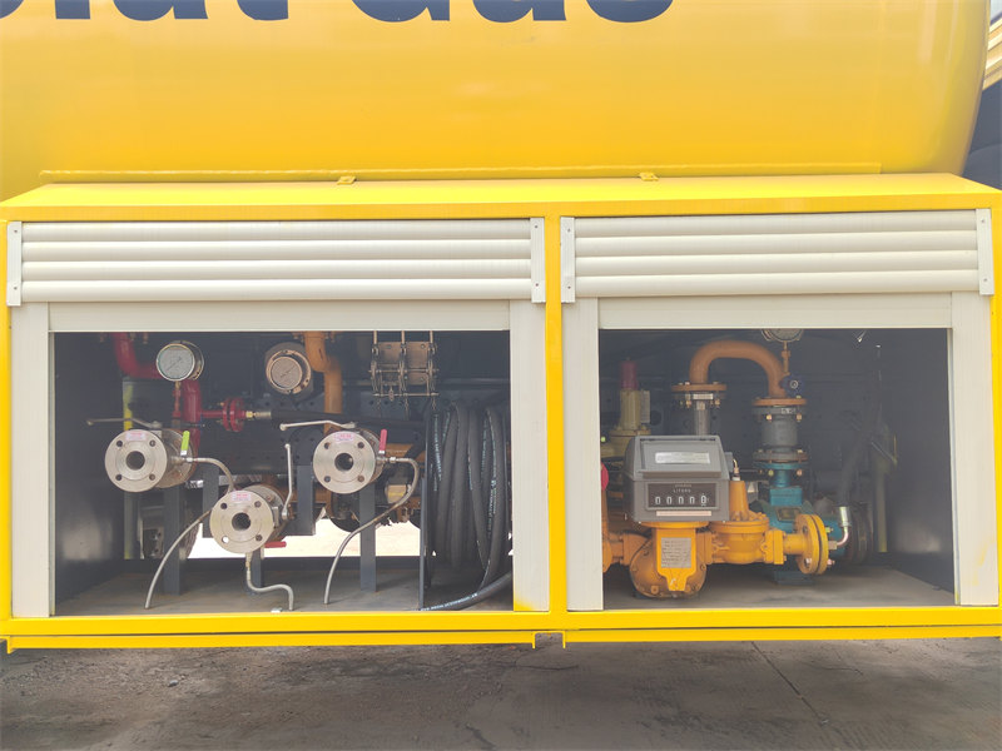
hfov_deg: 58.4
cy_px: 376
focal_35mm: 31
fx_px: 897
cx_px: 501
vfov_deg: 45.4
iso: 143
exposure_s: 1/100
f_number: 1.9
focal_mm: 5.52
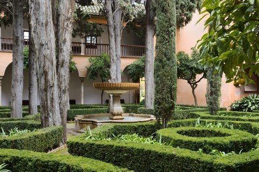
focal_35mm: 40
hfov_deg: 48.5
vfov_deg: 33.4
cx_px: 130
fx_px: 288
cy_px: 86
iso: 400
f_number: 9
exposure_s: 1/8
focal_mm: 40
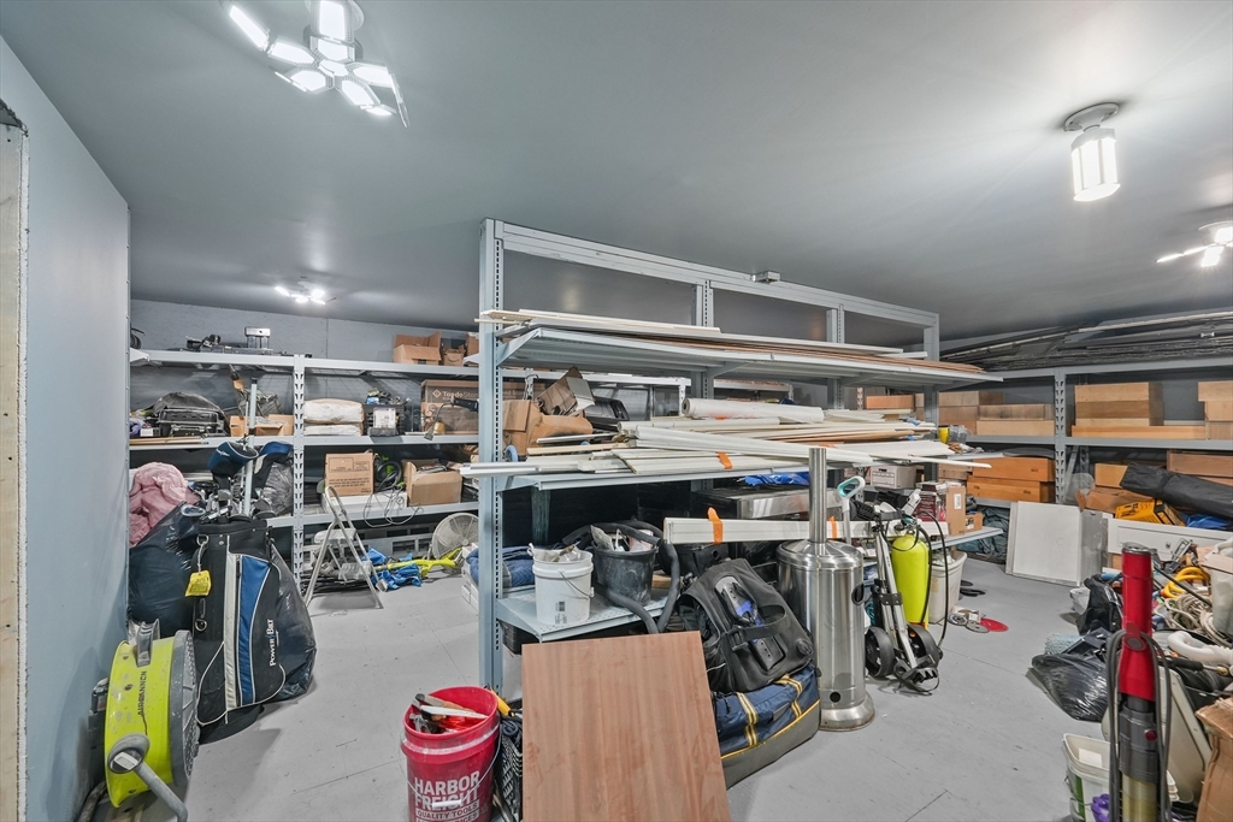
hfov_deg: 100.4
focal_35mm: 15
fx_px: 514
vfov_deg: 77.3
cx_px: 616
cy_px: 411
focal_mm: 10
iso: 500
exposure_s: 1/13
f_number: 6.3
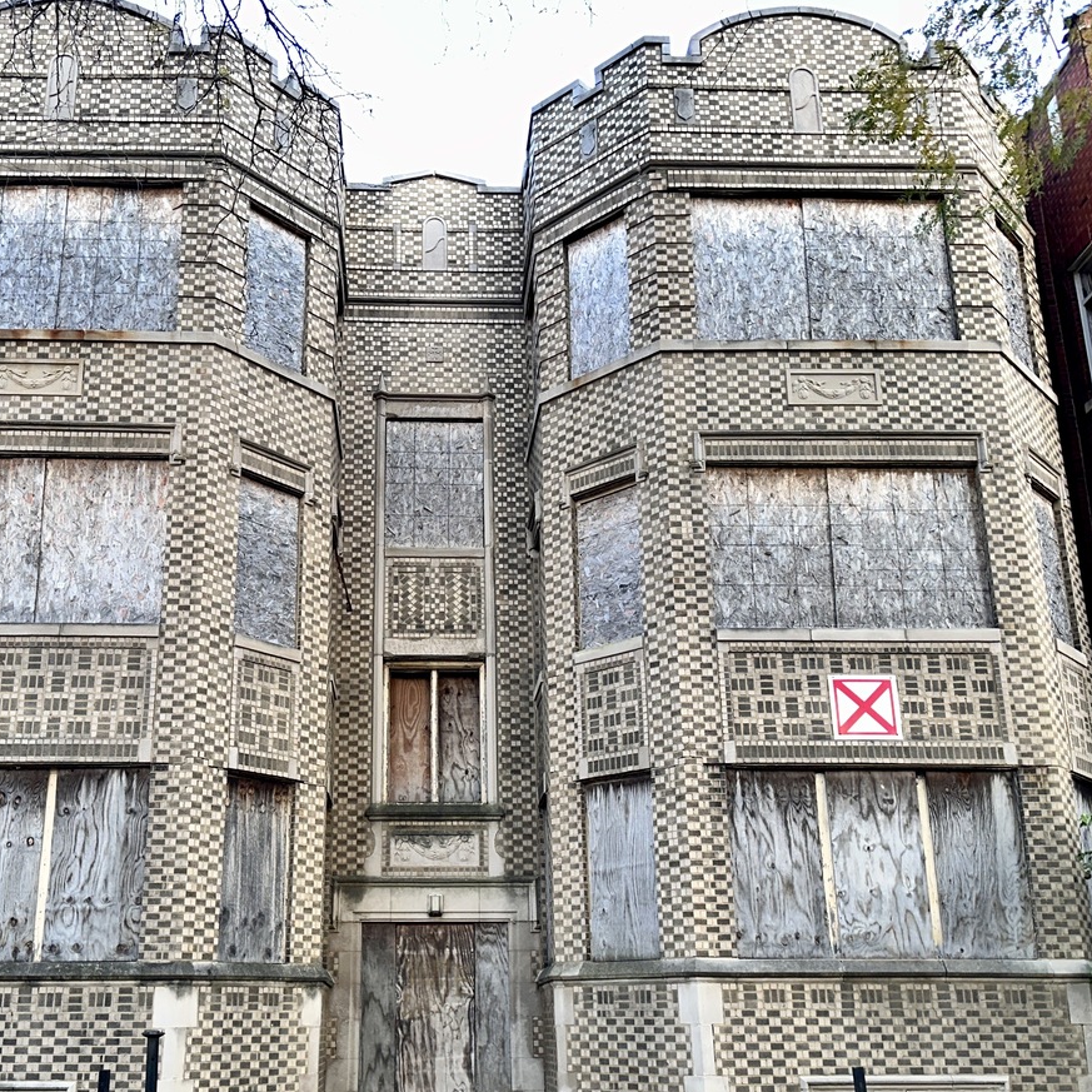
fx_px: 1249
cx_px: 454
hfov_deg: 47.0
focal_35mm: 35
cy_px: 654
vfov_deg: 47.0
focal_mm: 6.86
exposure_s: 1/49
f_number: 1.78
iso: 125
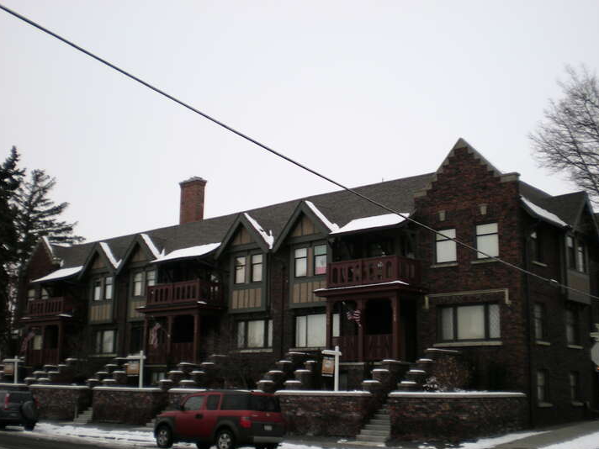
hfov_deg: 45.8
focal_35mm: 41
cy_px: 235
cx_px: 315
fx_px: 709
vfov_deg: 35.1
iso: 50
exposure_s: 1/240
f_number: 3.1
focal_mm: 6.3
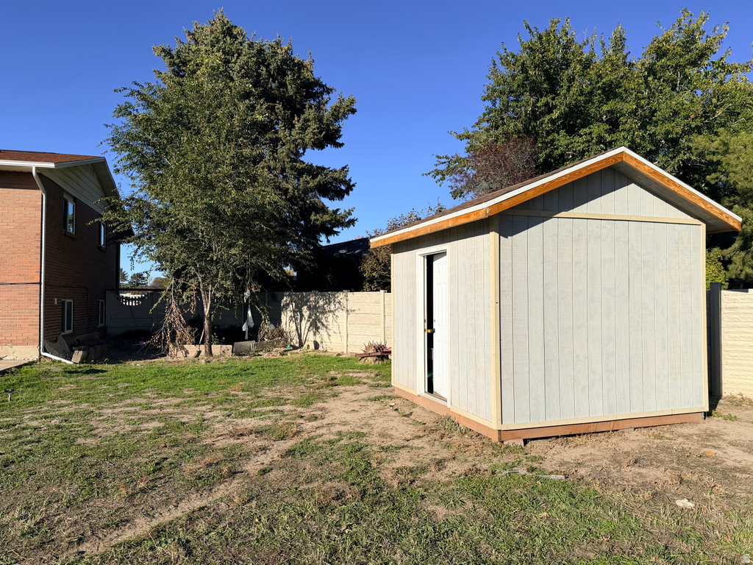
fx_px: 522
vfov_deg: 56.8
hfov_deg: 71.6
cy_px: 282
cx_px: 376
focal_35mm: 24
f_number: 1.78
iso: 80
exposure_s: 1/7353
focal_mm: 6.76
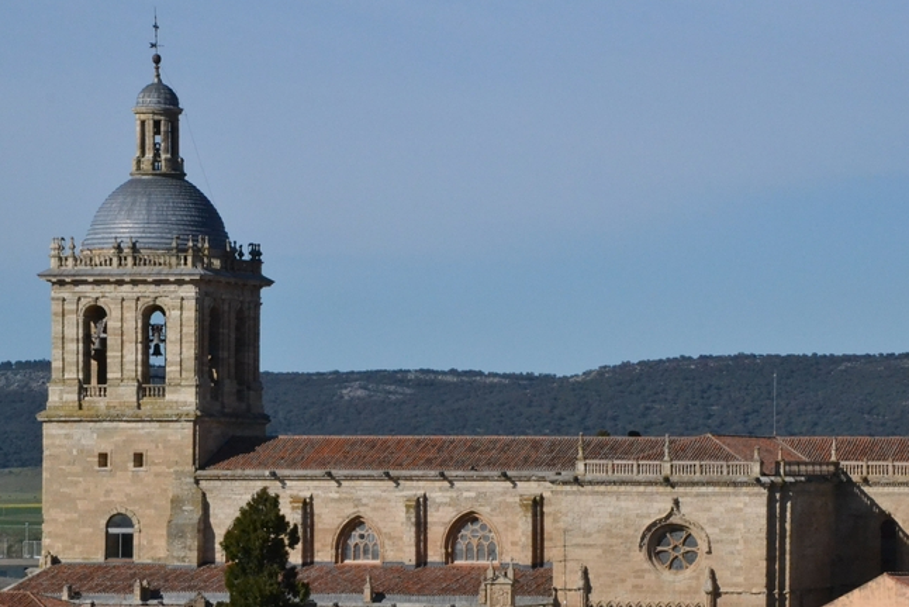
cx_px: 532
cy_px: 382
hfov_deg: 10.9
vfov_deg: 7.3
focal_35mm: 188
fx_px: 4748
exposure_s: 1/4000
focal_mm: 90
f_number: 16
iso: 3200
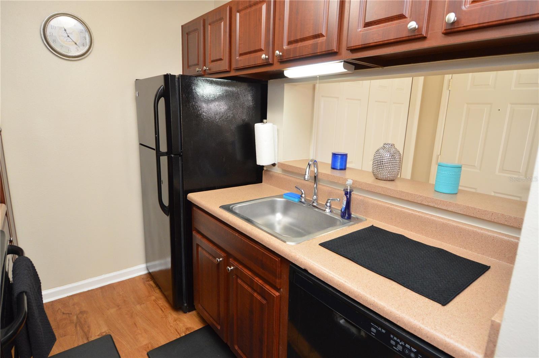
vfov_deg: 67.3
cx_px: 270
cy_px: 179
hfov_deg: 90.1
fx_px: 269
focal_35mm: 18
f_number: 4
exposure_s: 1/60
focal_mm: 12
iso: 800
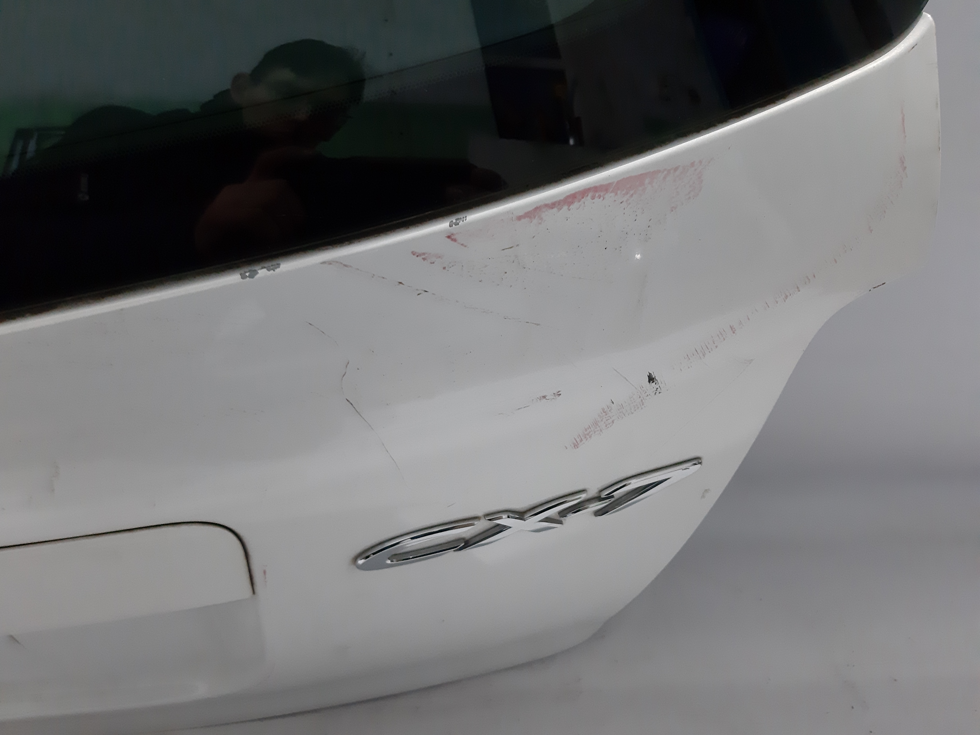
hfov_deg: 65.3
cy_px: 368
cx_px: 490
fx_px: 764
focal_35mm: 27
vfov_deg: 51.4
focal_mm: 3.93
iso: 400
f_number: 1.7
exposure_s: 1/25
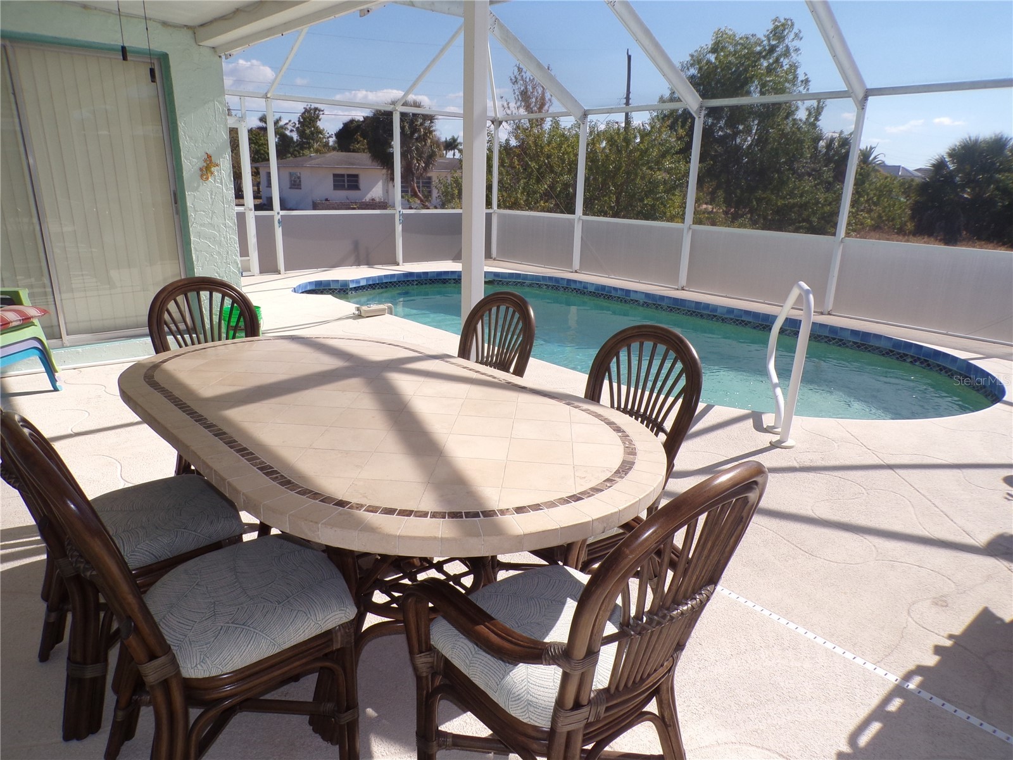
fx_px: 702
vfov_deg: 56.8
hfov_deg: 71.6
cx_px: 506
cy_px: 380
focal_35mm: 24
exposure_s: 1/240
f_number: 5.8
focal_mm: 4.3
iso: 80
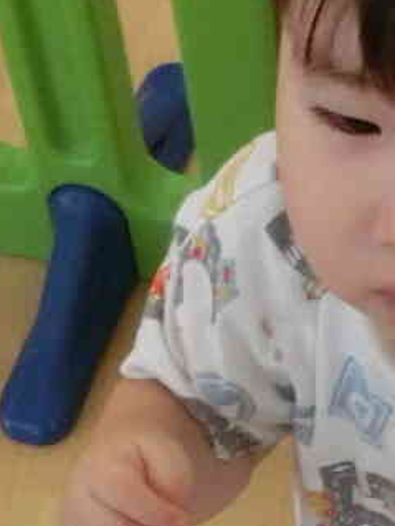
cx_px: -94
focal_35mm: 161
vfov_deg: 11.4
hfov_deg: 9.1
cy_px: 961
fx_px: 2446
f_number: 3.5
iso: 400
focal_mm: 4.5
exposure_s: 1/125
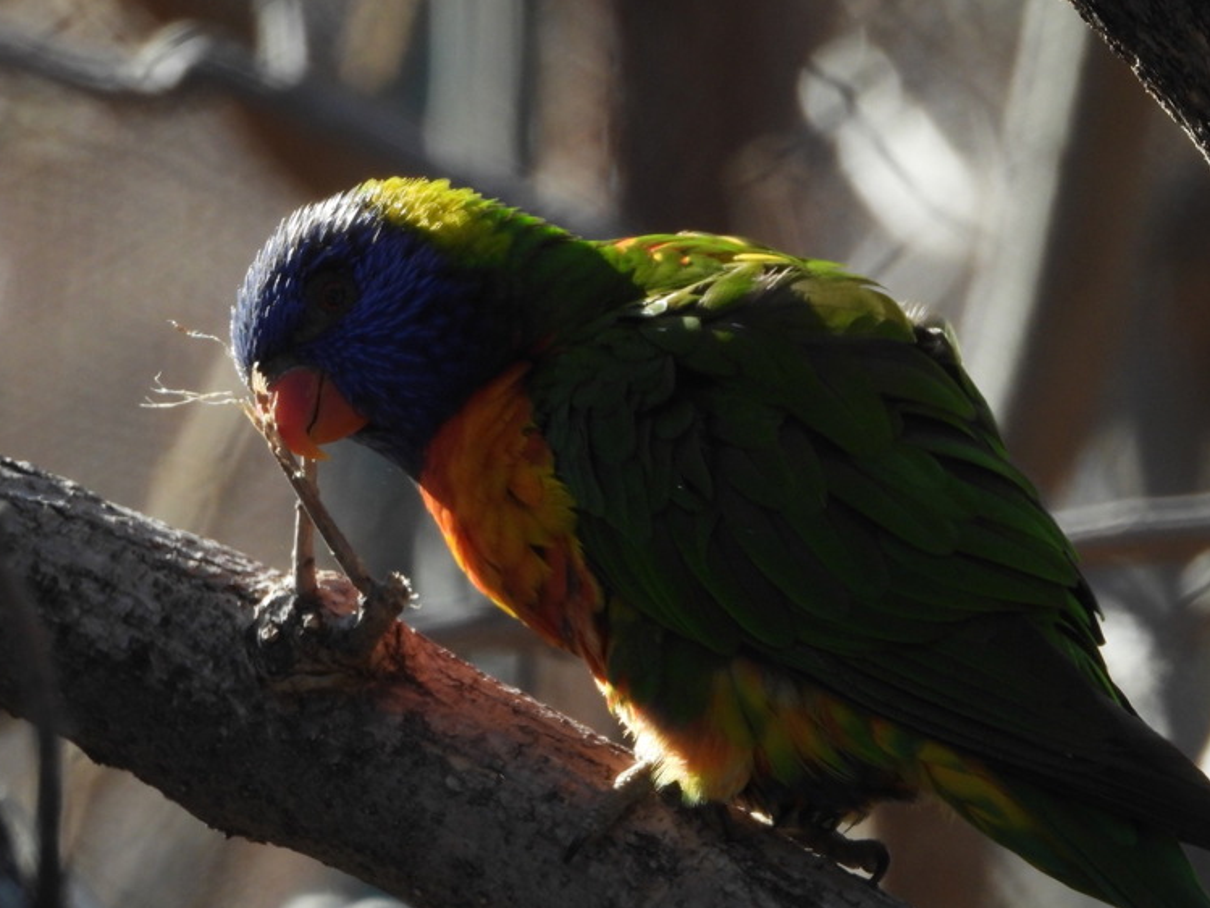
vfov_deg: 1.6
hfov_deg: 2.2
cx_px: 596
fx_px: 32094
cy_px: 430
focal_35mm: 918
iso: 360
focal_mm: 155
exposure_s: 1/500
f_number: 5.6
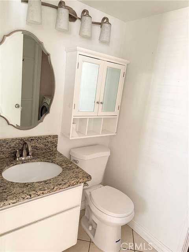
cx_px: 94
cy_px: 126
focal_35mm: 24
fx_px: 175
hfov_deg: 56.8
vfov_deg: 71.6
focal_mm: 6.76
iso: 800
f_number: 1.78
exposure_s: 1/48
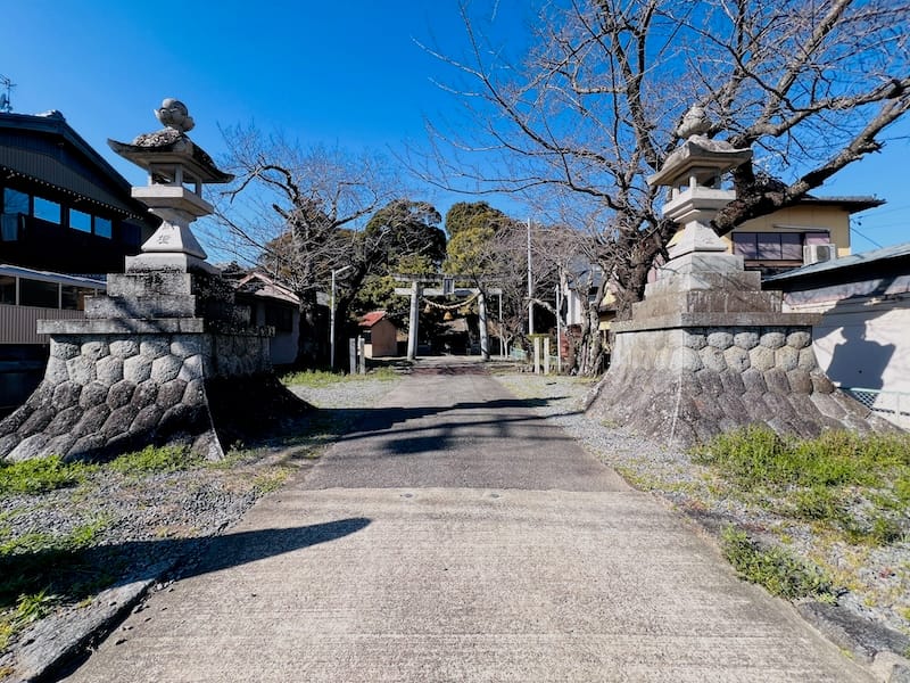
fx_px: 342
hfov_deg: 106.2
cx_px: 455
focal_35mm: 13
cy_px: 342
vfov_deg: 89.9
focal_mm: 1.57
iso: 32
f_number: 1.8
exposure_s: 1/681
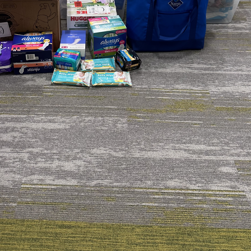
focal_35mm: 43
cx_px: 89
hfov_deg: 38.8
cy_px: 25
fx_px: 353
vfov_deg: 36.7
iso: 125
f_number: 1.78
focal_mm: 6.86
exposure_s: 1/60
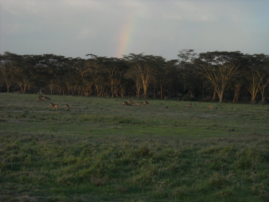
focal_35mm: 105
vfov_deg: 14.1
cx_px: 134
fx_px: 816
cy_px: 101
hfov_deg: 18.7
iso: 84
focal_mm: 17.1
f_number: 4.7
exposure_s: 1/125
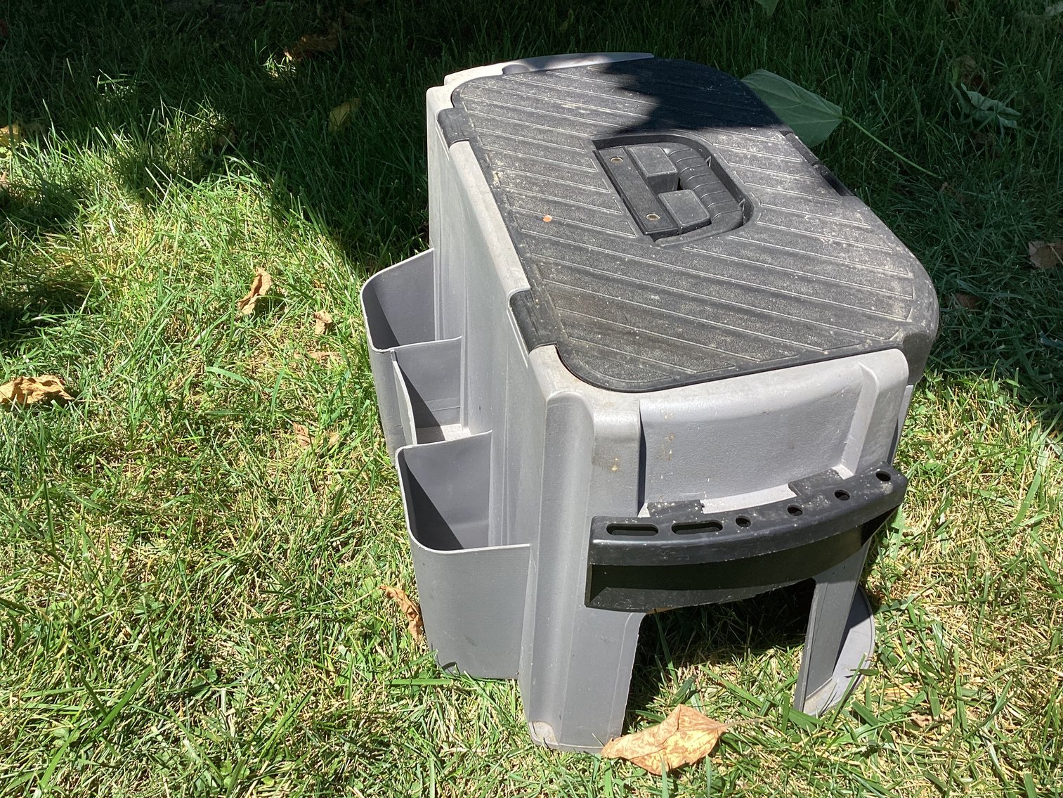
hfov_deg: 58.3
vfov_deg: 45.4
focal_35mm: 31
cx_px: 532
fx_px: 952
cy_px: 399
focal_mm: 3.3
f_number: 2.4
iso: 25
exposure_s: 1/586
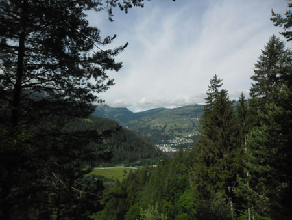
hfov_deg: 65.3
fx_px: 228
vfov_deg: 51.4
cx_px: 146
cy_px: 110
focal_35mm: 27
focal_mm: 4.9
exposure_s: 1/173
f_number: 9
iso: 80
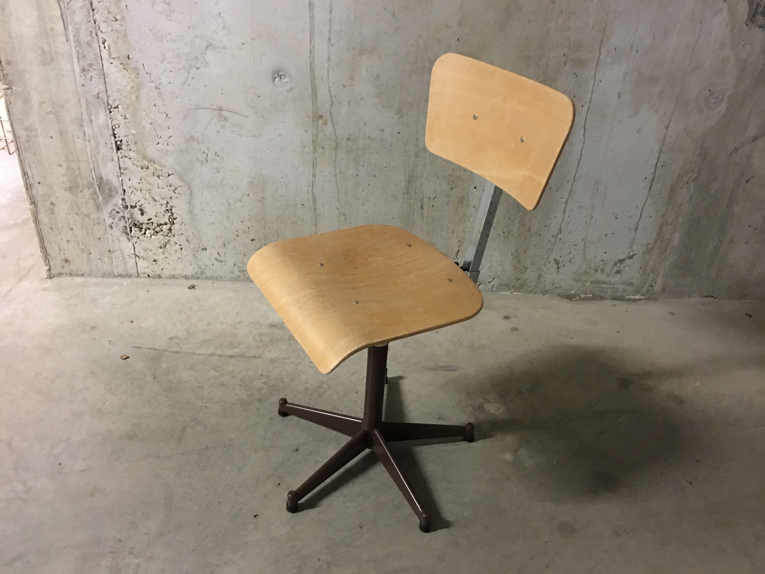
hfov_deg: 61.7
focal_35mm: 29
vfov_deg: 48.2
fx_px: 641
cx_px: 382
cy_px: 287
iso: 125
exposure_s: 1/4
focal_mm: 4.15
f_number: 2.2
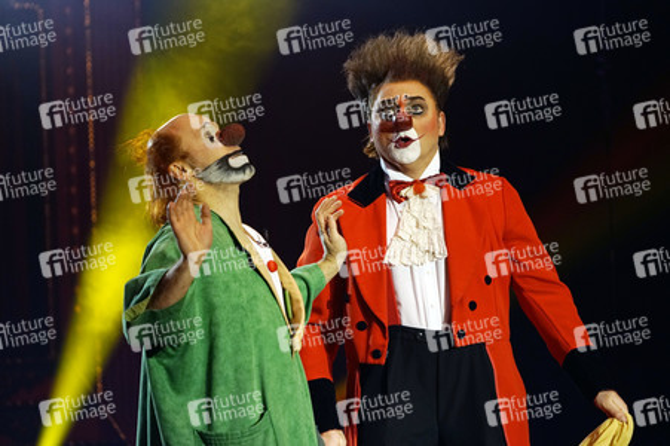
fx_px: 3719
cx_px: 335
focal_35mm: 200
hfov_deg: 10.3
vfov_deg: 6.9
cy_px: 223
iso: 1600
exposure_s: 1/640
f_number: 5.6
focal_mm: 200
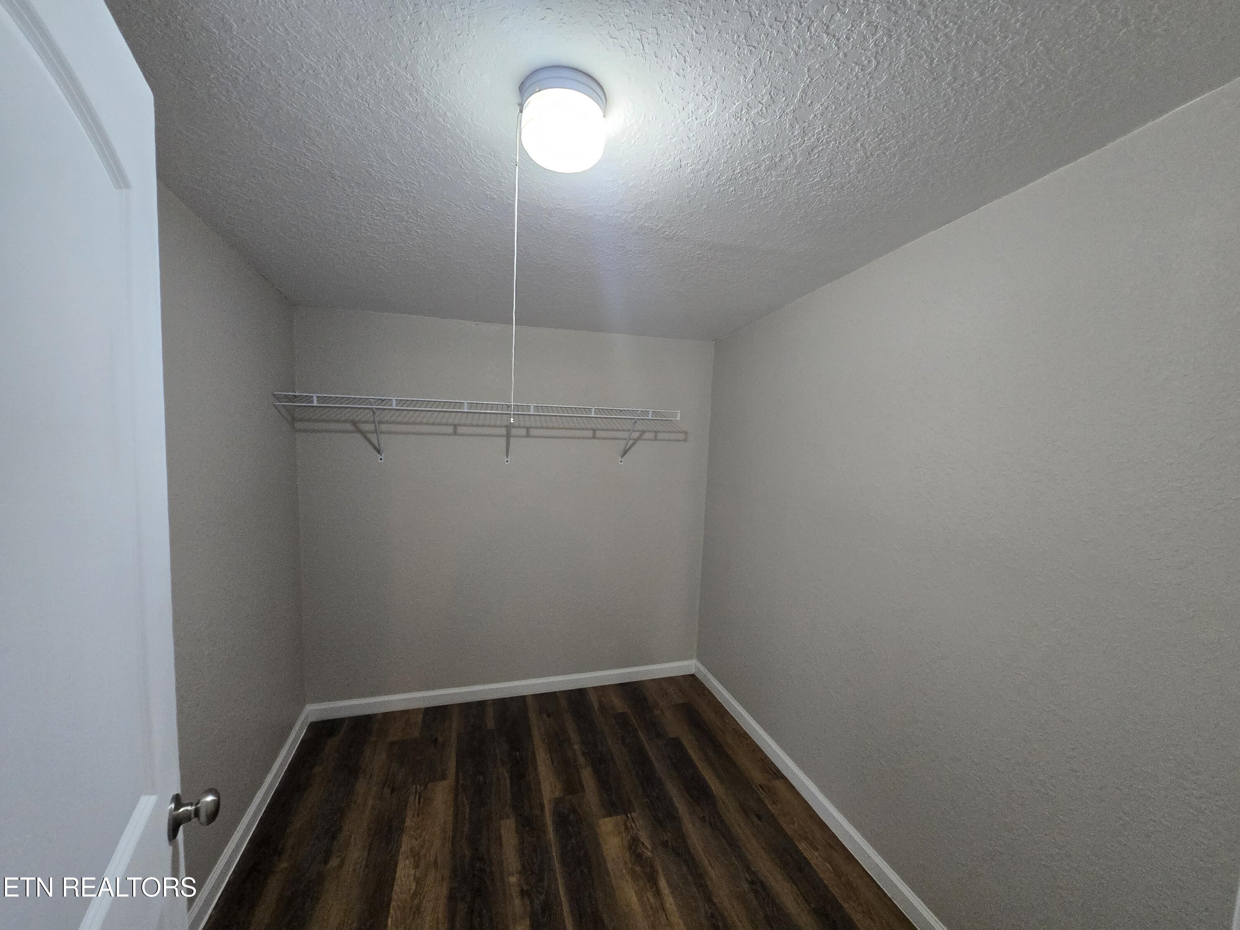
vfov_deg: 89.9
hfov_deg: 106.2
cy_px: 465
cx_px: 620
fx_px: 466
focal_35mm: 13
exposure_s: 1/60
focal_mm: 2.2
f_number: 2.2
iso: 400
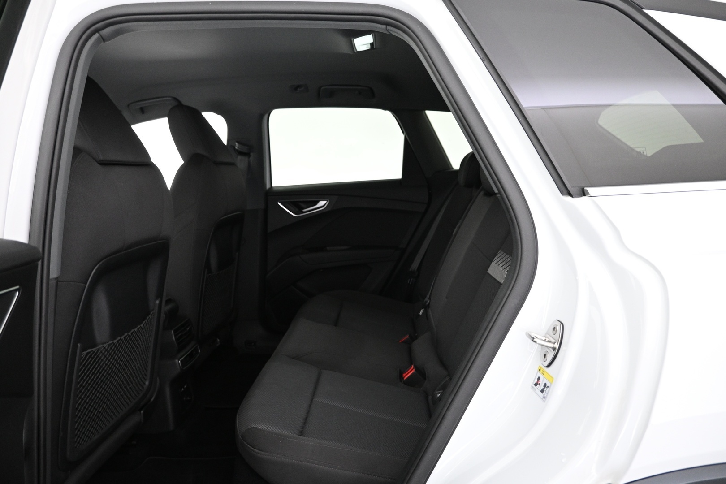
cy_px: 242
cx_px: 363
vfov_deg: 53.1
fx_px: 484
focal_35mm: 24
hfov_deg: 73.7
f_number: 3.5
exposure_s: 1/20
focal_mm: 16
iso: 1600
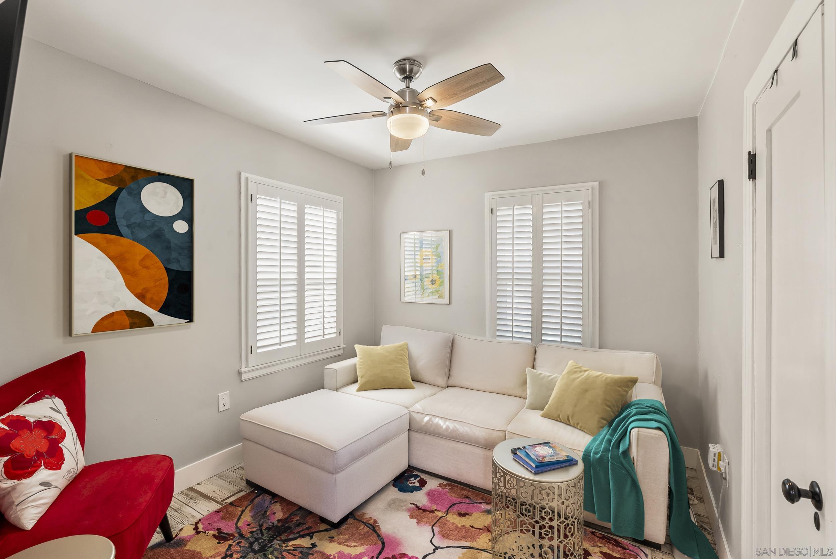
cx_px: 418
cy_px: 280
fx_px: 372
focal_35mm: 16
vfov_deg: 73.8
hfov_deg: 96.7
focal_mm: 16
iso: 500
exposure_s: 1/6
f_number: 8
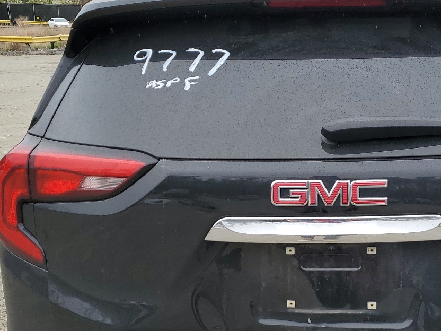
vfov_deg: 28.8
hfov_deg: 37.6
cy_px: 230
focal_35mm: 50
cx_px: 309
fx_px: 637
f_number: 1.5
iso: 50
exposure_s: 1/556
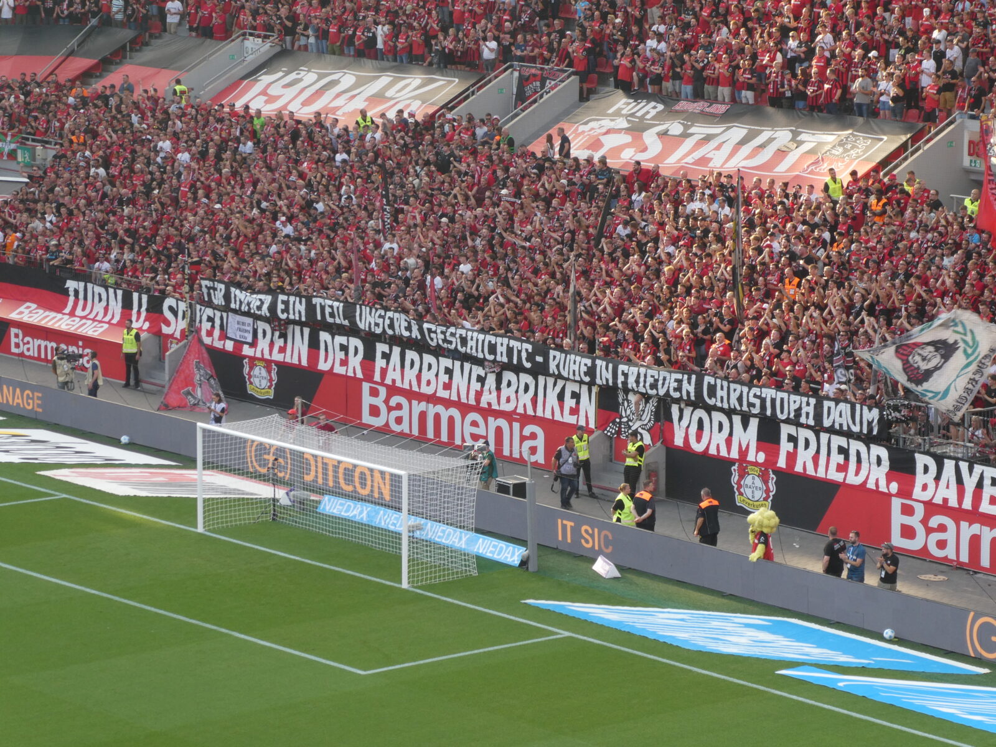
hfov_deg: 14.6
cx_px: 498
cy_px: 374
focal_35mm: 135
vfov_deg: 11.0
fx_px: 3884
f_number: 5.3
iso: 100
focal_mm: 24.2
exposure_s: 1/80
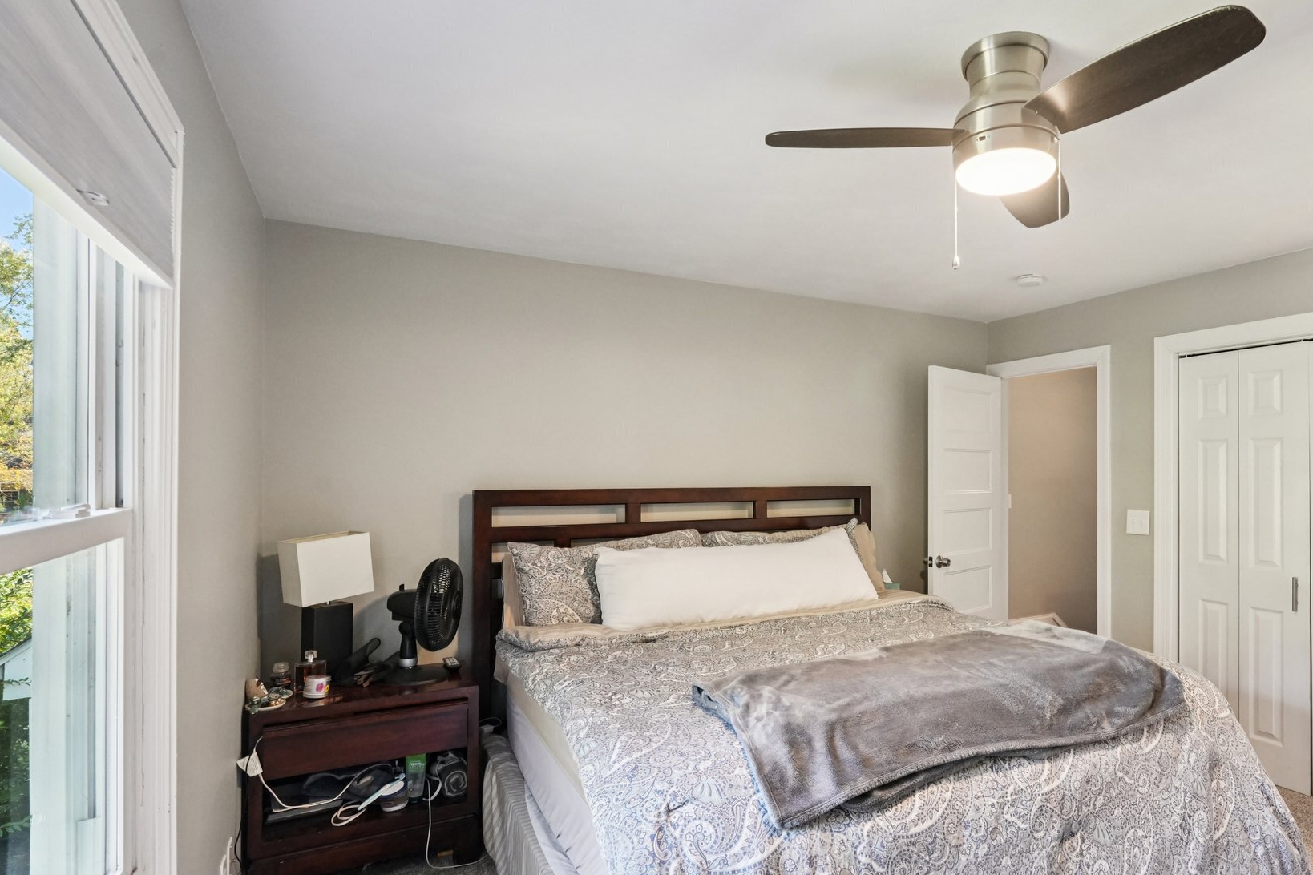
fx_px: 729
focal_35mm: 20
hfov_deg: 82.8
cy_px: 469
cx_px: 798
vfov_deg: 61.9
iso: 1600
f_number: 8
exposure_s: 1/30
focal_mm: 16
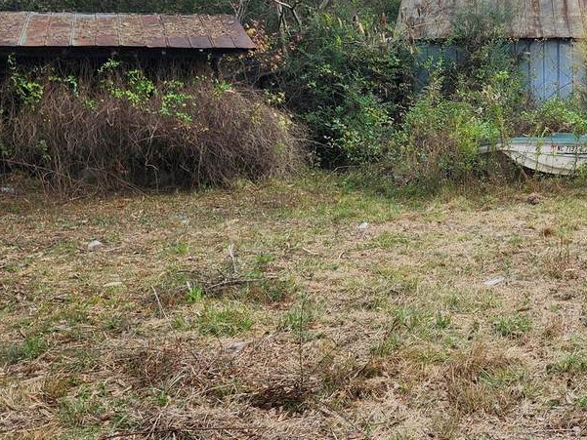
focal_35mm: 49
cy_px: 154
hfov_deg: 36.0
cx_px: 551
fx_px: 831
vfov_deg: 29.5
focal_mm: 5.54
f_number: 1.8
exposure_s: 1/1084
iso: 25
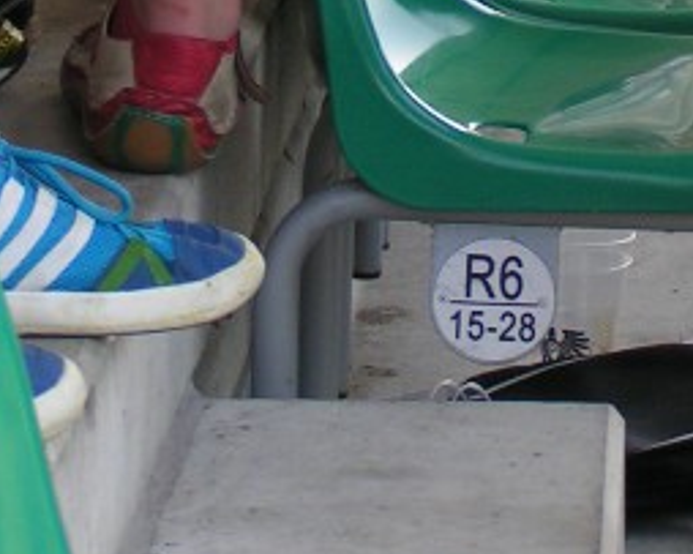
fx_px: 4285
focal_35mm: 209
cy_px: -508
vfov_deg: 7.2
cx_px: 598
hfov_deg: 9.2
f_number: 4
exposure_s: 1/100
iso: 50
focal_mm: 10.5
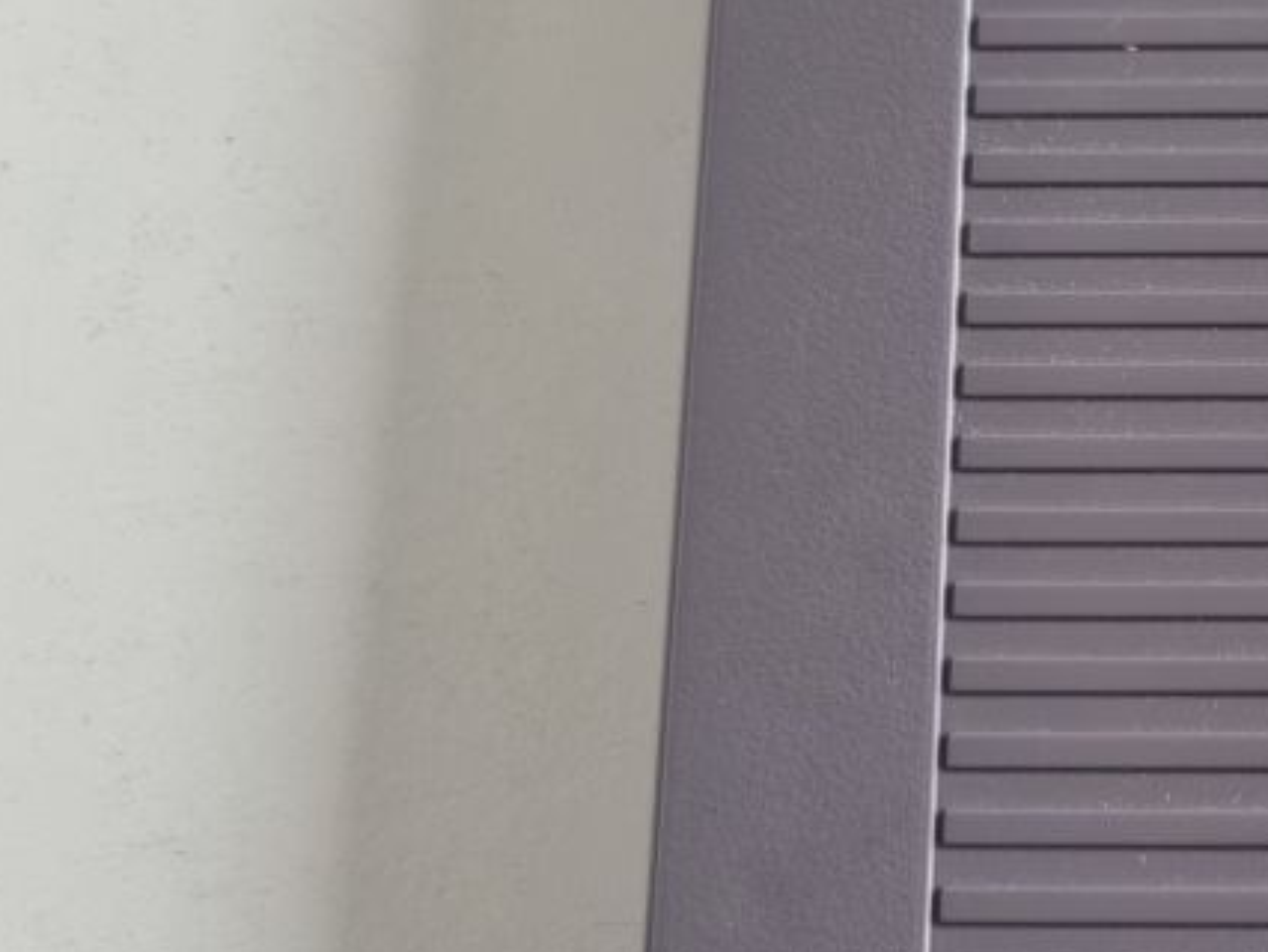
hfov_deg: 28.2
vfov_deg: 24.1
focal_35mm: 61
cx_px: 1467
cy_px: 467
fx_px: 2236
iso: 200
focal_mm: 5.4
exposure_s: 1/50
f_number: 1.8
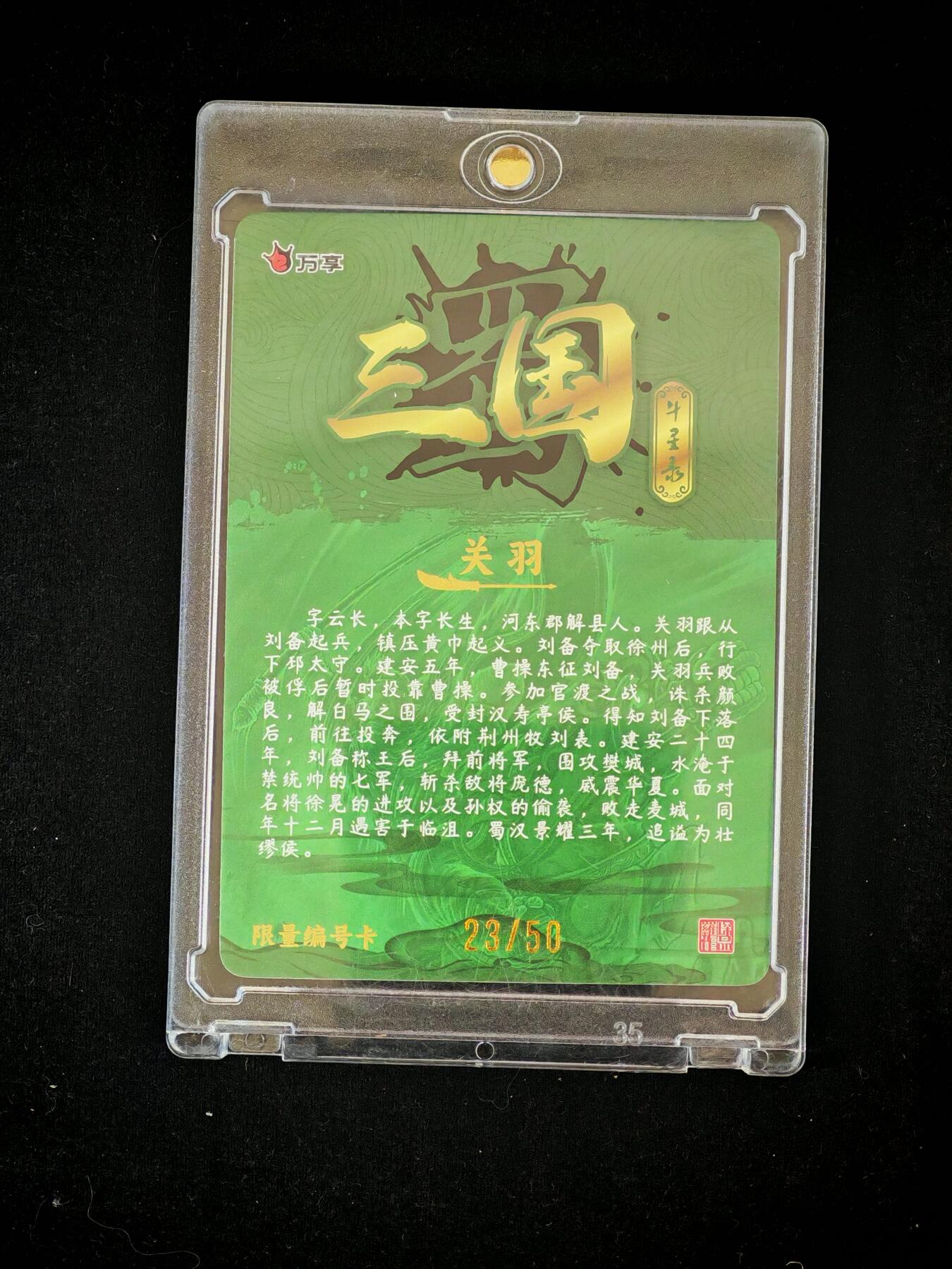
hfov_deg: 15.1
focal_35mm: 98
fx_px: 3594
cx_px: 476
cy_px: 634
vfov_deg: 20.0
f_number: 2.4
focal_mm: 8.67
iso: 320
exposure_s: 1/33
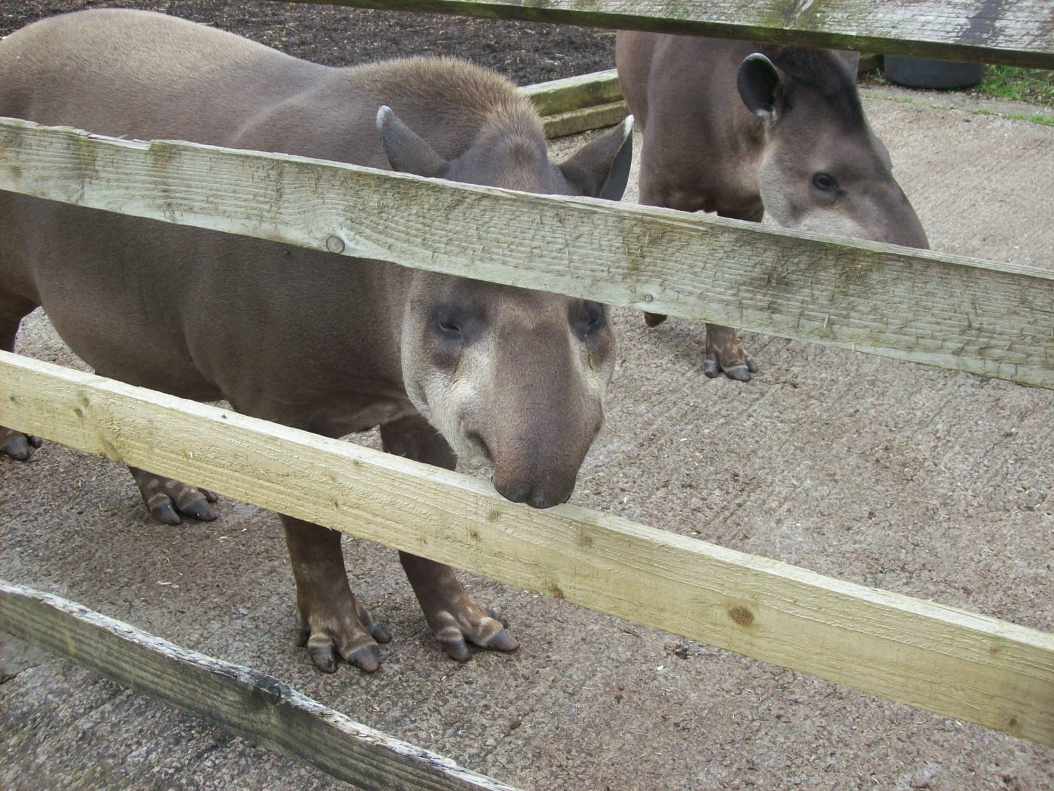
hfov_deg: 42.1
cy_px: 396
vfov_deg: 32.2
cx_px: 527
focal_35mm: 45
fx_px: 1370
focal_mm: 7.6
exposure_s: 1/174
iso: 80
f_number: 3
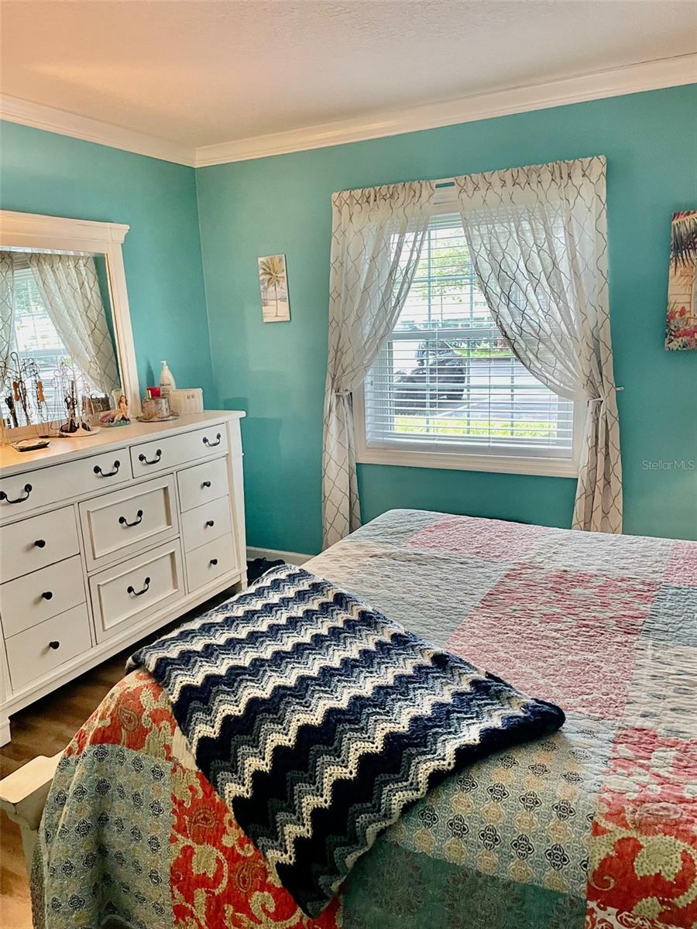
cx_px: 348
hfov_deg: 53.1
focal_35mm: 26
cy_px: 464
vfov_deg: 67.3
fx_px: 698
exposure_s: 1/60
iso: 200
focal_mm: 4.2
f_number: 1.6
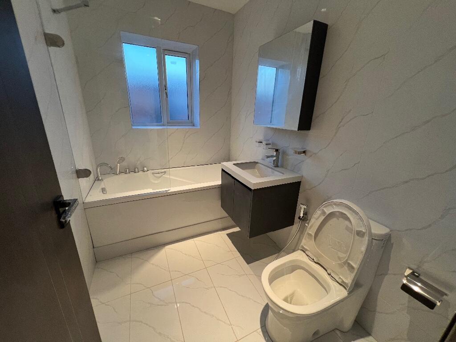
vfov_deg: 89.9
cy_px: 171
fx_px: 171
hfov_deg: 106.2
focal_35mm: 13
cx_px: 228
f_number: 1.8
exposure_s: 1/100
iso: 200
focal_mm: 1.57
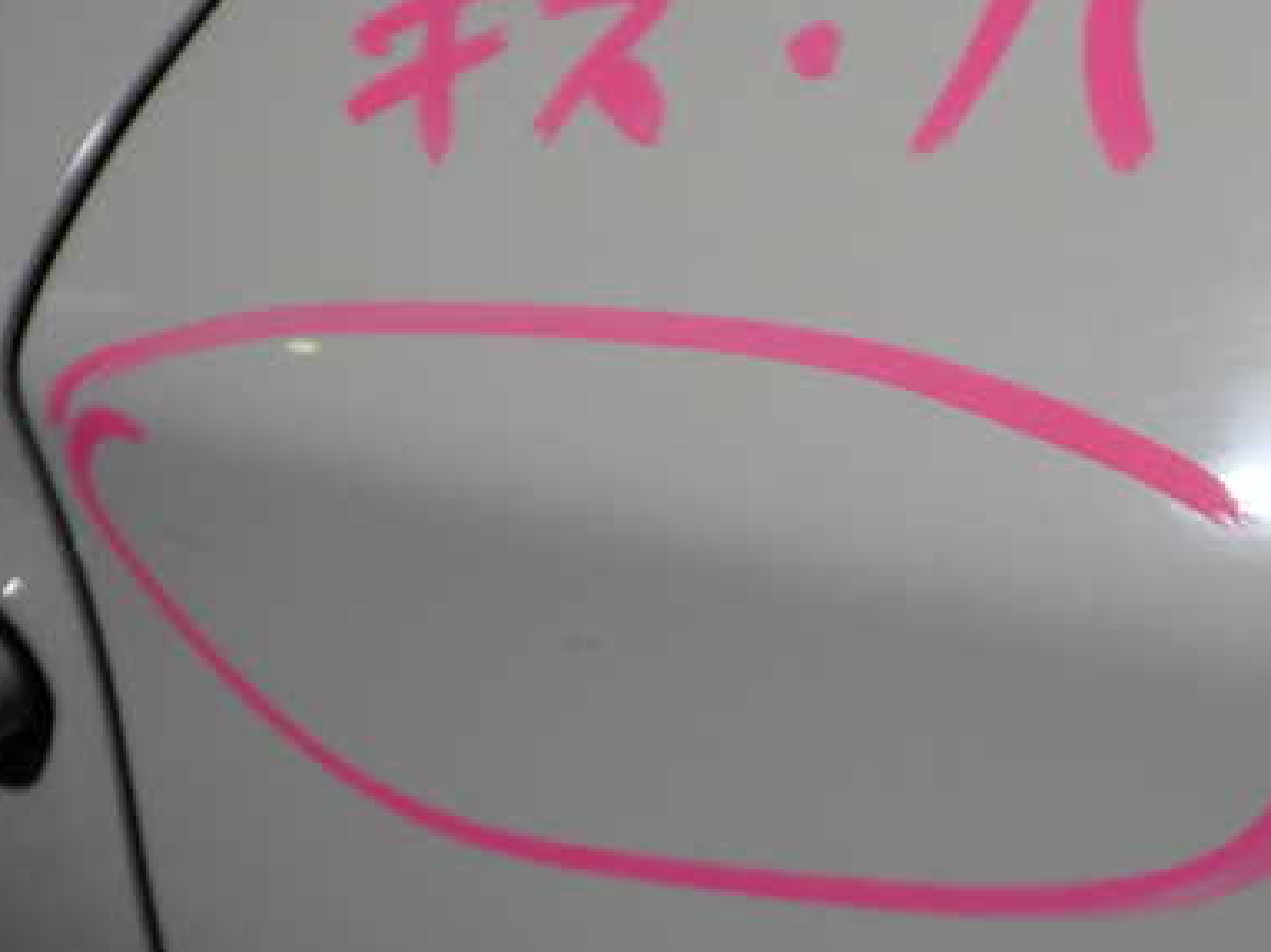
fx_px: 1725
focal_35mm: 47
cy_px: 580
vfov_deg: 30.8
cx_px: 840
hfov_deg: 40.0
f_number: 3.2
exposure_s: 1/640
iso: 100
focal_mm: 5.4
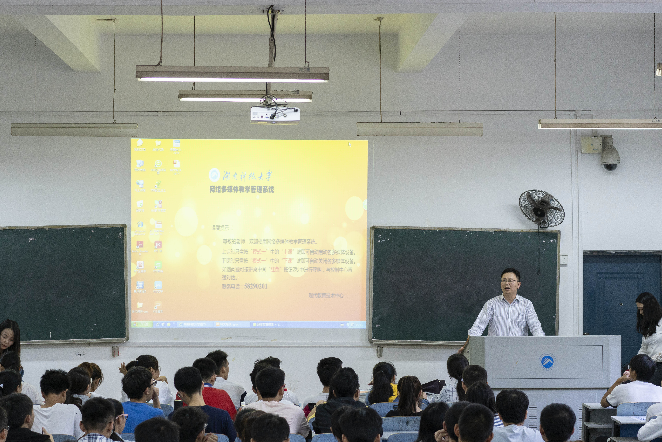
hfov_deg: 28.0
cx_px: 287
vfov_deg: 18.9
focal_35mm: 72
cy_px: 228
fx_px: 1324
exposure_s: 1/200
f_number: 4
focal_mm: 55
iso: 800
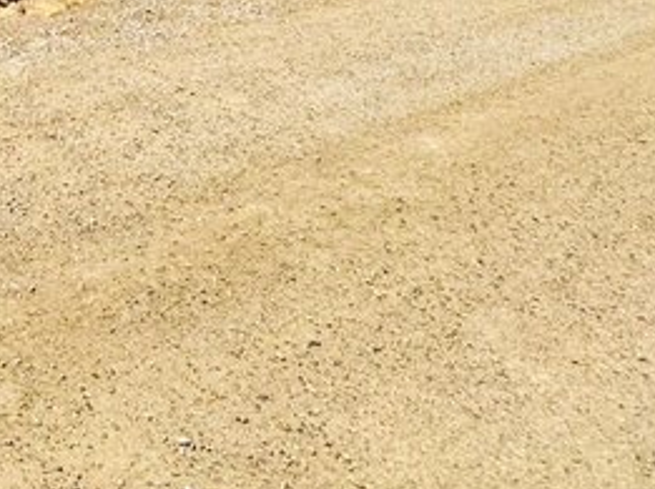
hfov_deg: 27.3
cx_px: -261
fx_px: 1039
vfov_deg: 19.4
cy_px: -404
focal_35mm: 55
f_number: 2.2
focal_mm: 2.22
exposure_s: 1/2146
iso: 50
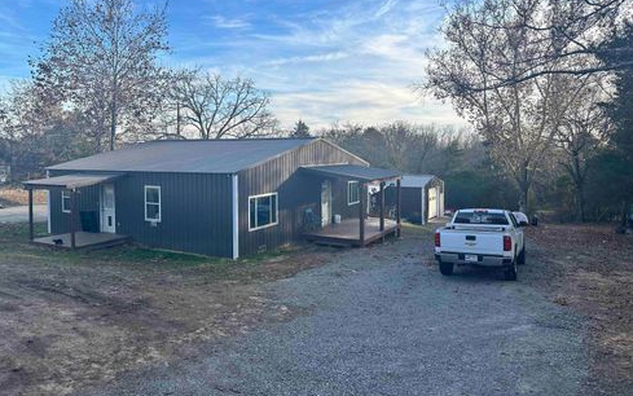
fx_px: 449
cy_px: 165
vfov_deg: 47.4
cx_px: 311
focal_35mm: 26
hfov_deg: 70.4
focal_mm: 6.86
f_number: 1.78
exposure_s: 1/2070
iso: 80
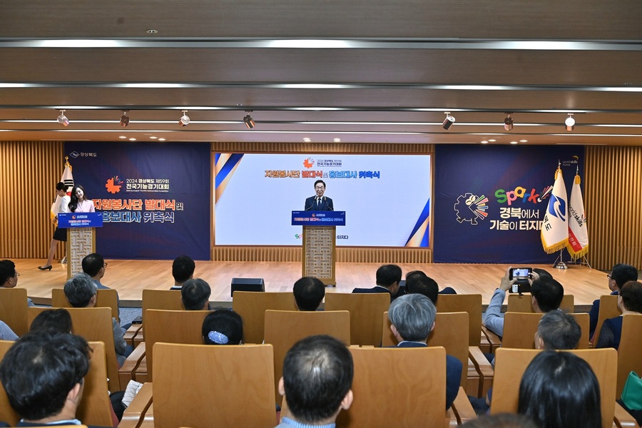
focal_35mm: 35
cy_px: 214
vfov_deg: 37.9
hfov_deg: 54.4
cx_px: 321
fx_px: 624
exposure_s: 1/200
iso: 3200
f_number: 5.6
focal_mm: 35
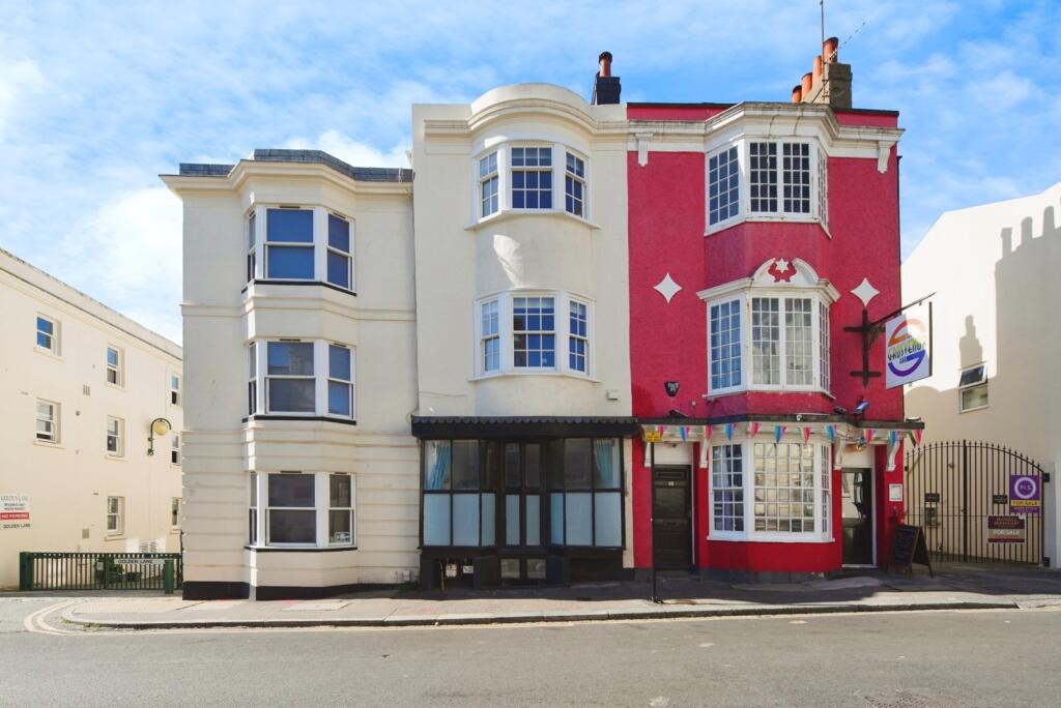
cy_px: 354
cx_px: 530
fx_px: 501
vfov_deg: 70.5
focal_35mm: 17
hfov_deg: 93.2
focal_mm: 17
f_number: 9
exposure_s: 1/800
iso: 640
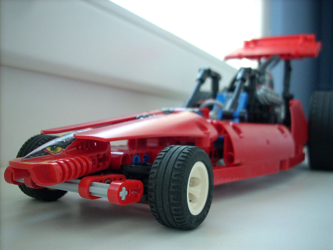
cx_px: 166
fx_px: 356
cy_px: 125
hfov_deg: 50.1
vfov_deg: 38.7
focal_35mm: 37
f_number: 2.8
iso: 141
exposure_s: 1/30
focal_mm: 6.2
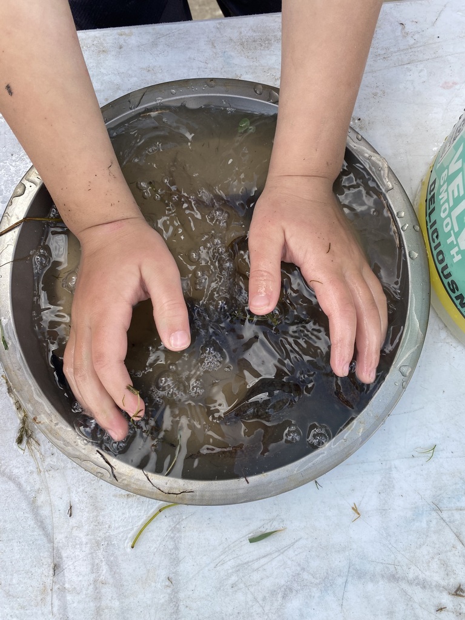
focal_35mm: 26
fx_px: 466
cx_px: 232
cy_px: 310
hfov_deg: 53.1
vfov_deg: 67.3
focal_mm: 4.25
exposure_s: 1/421
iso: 32
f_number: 1.8
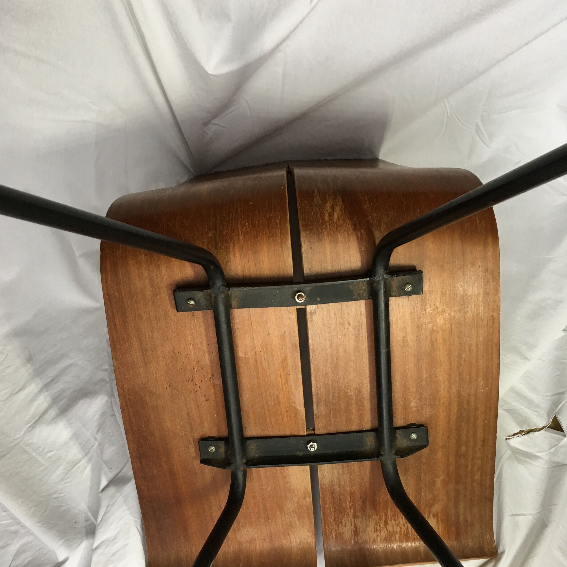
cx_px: 285
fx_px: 649
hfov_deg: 47.2
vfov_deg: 46.8
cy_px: 351
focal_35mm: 35
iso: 50
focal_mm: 4.15
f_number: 2.2
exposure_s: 1/33
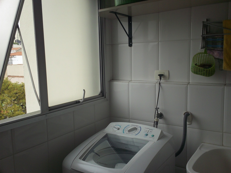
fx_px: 254
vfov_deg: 37.7
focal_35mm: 38
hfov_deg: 49.0
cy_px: 86
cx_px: 116
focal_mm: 6.3
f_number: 4.5
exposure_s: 1/200
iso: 80
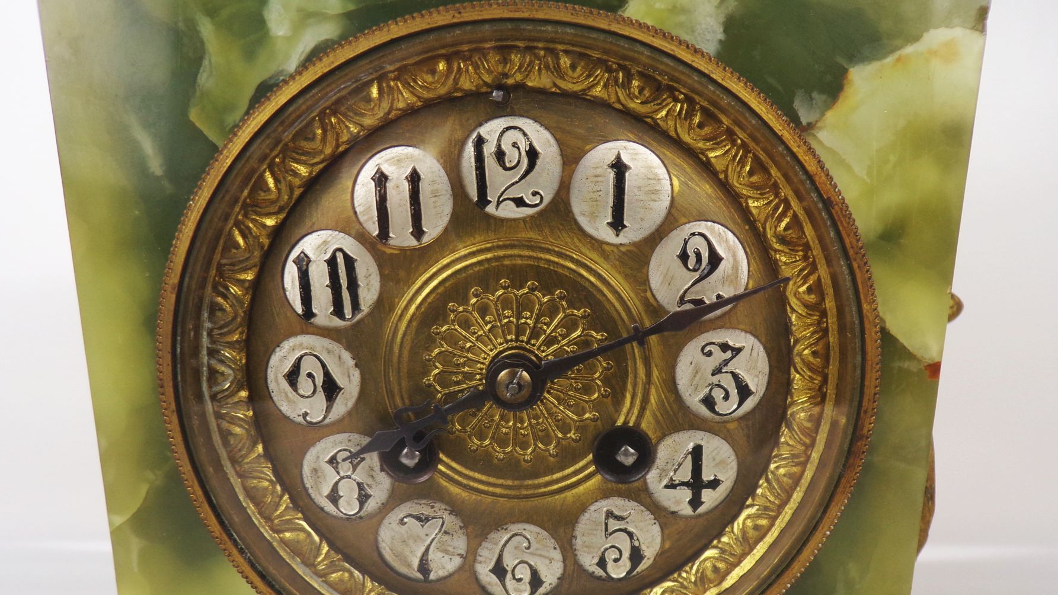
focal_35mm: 27
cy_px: 353
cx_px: 537
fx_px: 757
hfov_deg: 69.9
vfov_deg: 42.7
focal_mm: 4.3
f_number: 3
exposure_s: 1/50
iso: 100
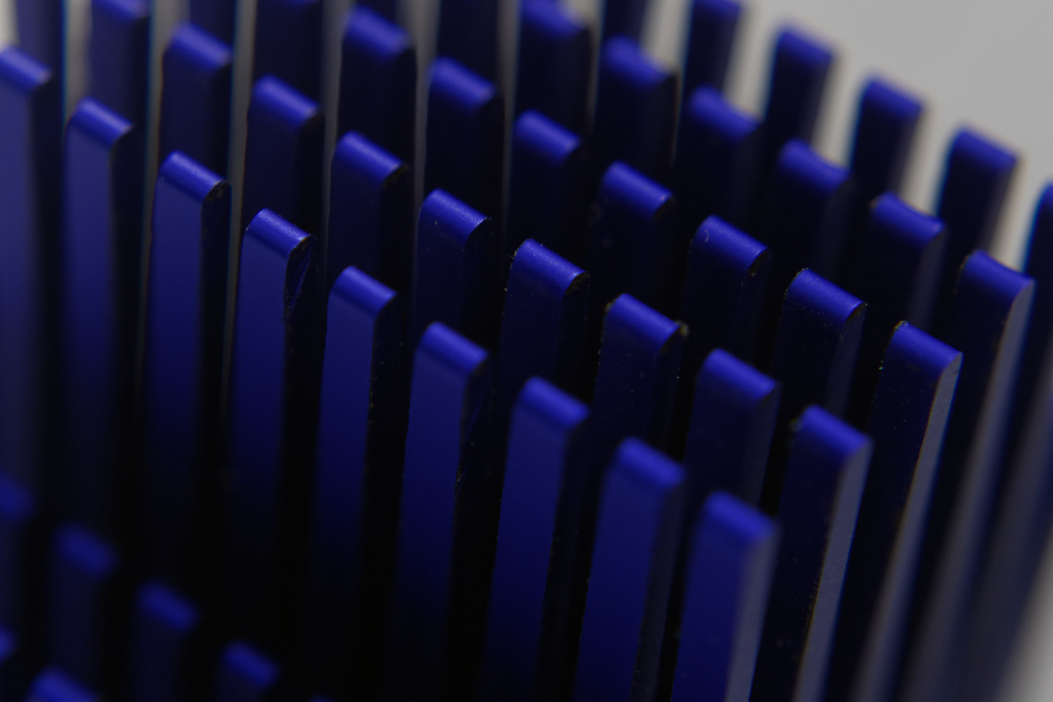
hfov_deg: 23.9
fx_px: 2486
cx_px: 479
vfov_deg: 16.1
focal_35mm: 85
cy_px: 298
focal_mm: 48
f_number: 5.3
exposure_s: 1/2
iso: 160
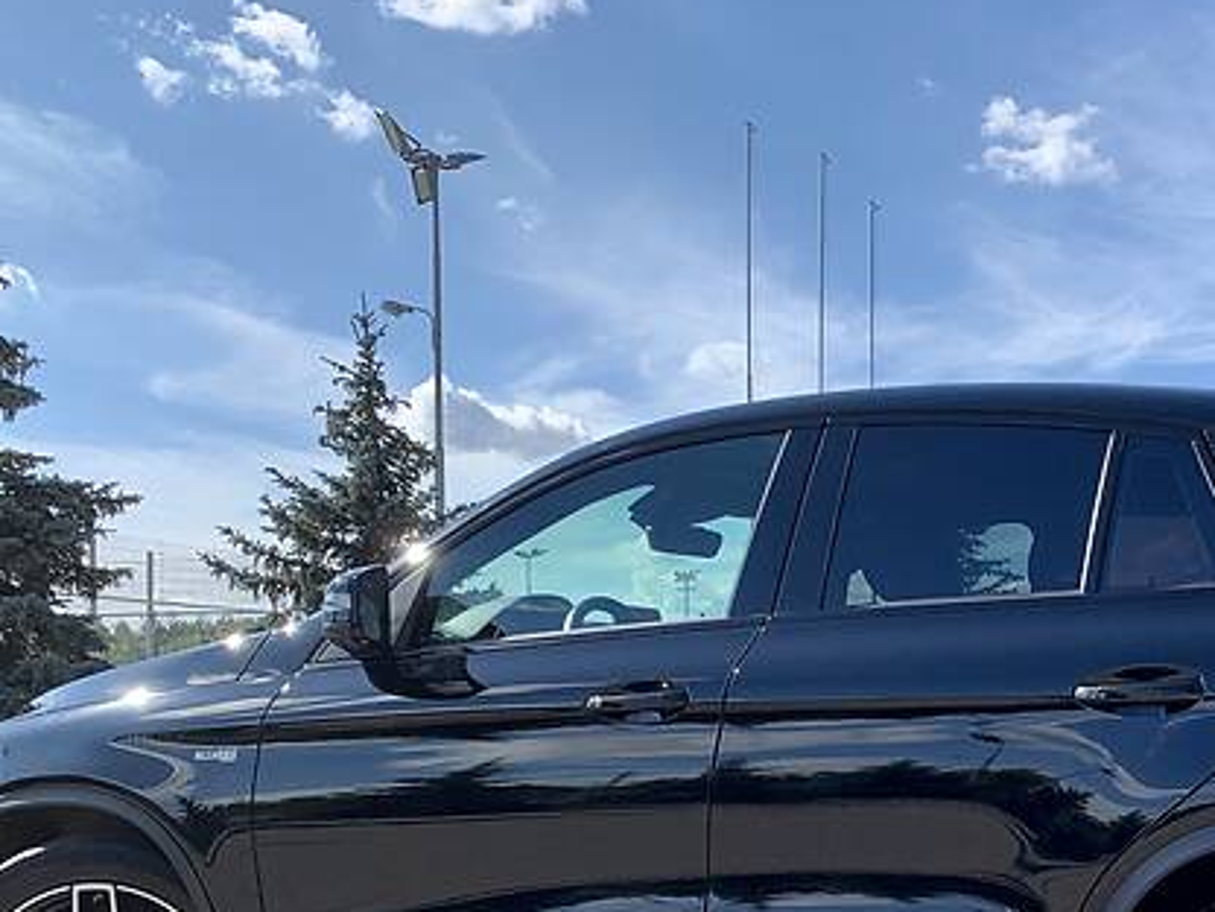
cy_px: 862
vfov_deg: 27.8
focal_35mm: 50
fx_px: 1755
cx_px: 981
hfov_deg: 36.8
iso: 25
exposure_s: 1/1560
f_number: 1.8
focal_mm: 4.2
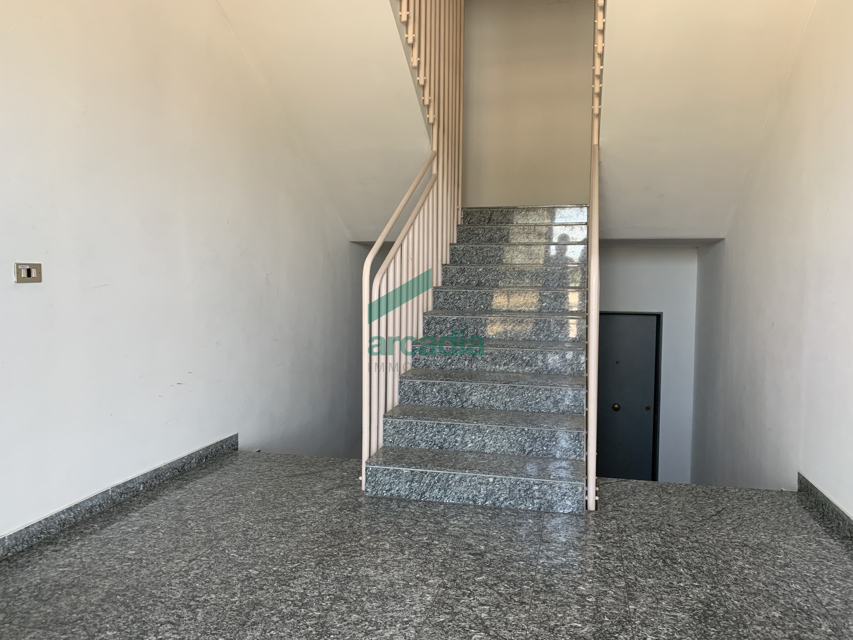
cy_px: 320
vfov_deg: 53.1
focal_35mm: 26
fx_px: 641
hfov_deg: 67.3
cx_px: 426
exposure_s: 1/96
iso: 100
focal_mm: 4.25
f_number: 1.8
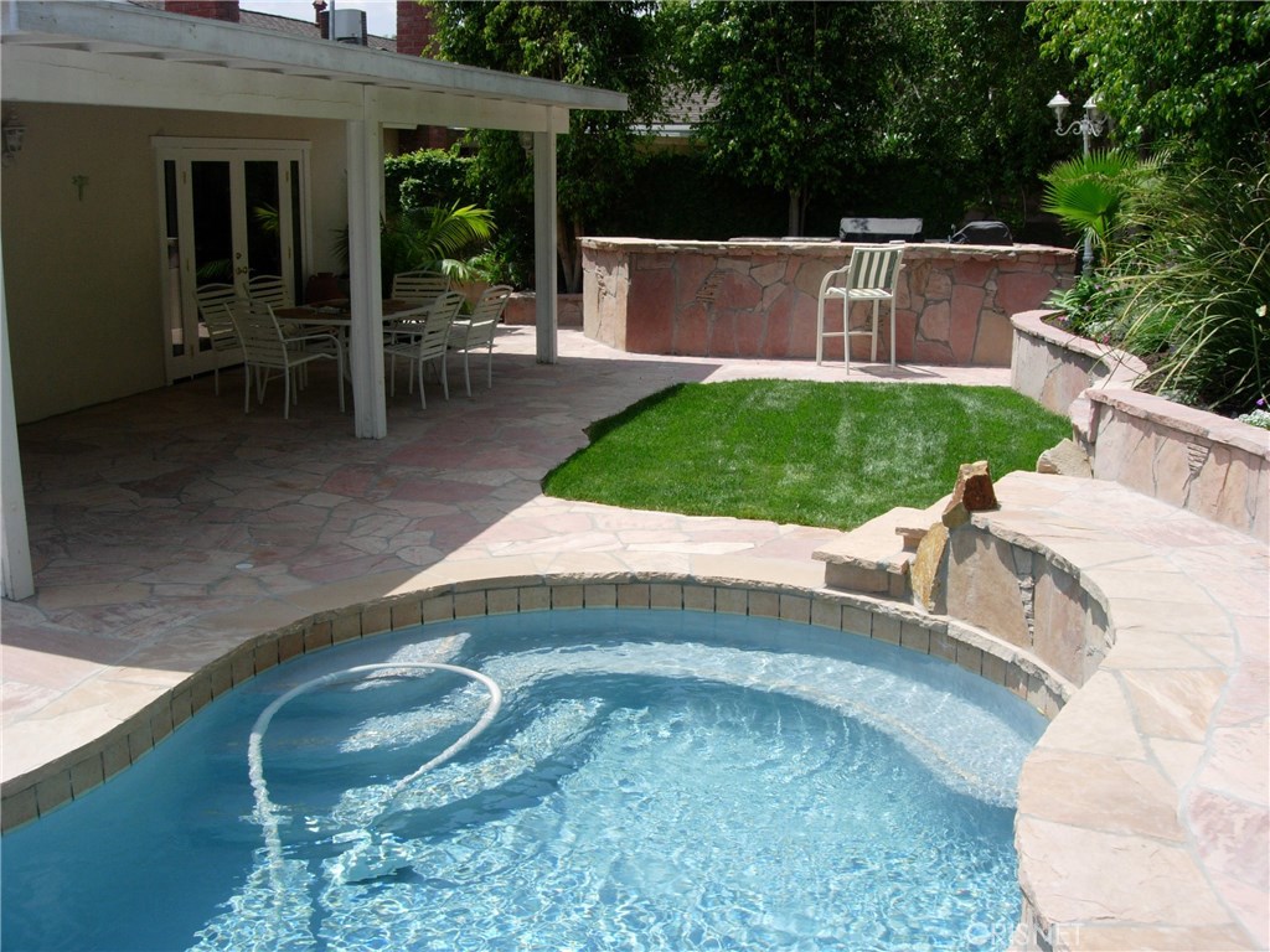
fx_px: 1394
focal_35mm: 38
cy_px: 476
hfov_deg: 49.0
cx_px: 635
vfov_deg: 37.7
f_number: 4.8
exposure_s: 1/609
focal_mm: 7.8
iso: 64
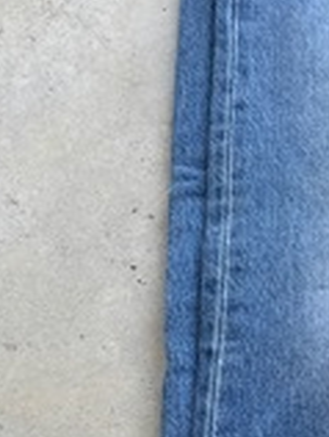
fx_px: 1112
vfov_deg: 22.0
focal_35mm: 88
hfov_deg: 16.3
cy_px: 321
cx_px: 361
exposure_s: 1/399
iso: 80
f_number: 1.78
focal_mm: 6.76
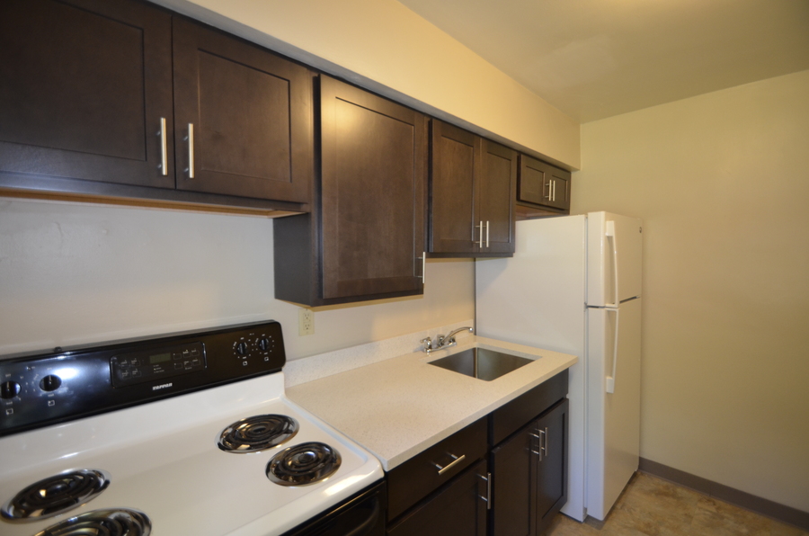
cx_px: 404
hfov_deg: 100.5
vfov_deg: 77.1
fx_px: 336
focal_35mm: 15
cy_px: 268
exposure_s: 1/60
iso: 900
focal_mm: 10
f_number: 3.5
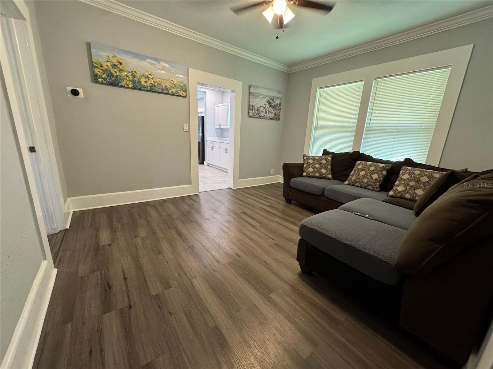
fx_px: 199
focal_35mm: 14
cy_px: 184
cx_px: 246
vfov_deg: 85.7
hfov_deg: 102.1
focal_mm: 2.22
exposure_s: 1/60
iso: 320
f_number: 2.2
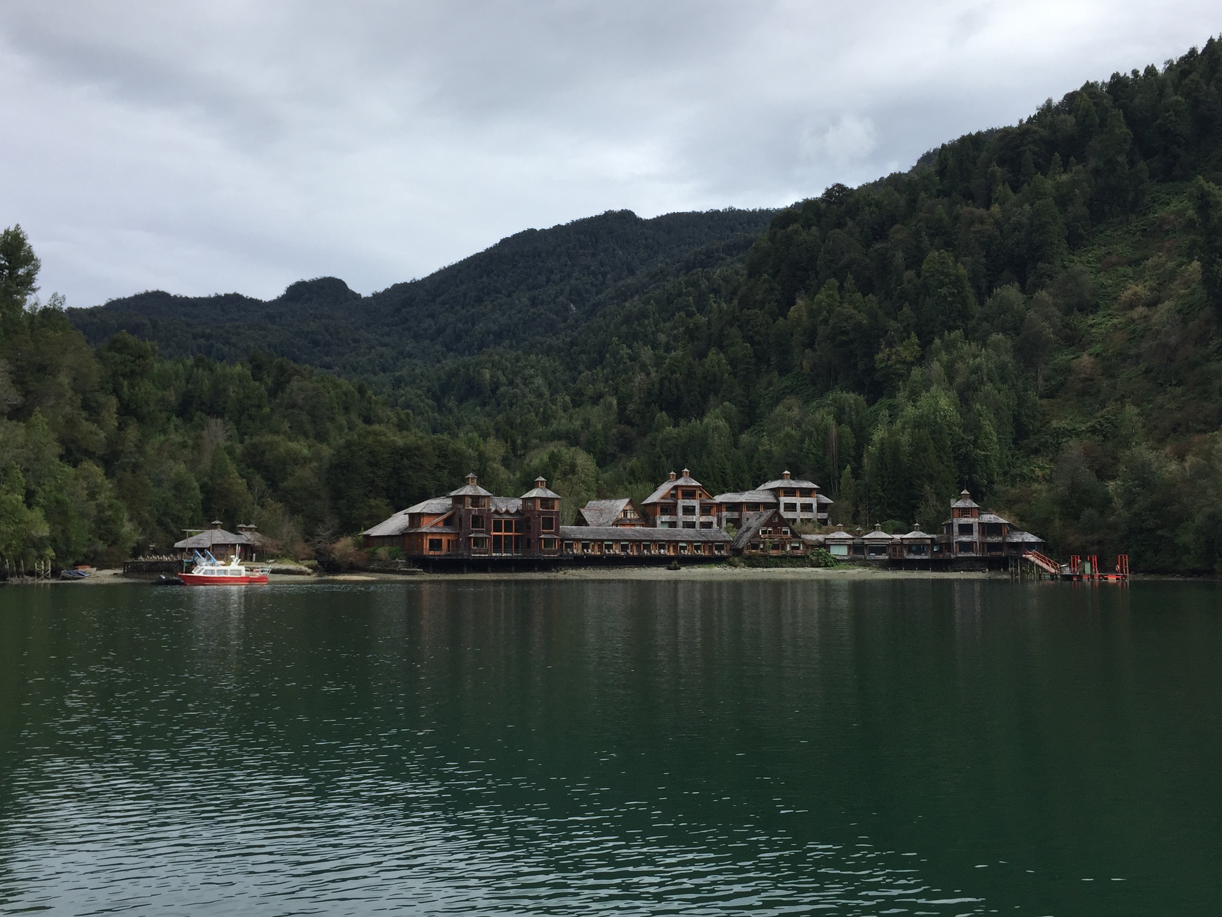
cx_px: 639
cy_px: 473
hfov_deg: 52.6
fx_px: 1236
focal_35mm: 35
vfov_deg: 40.7
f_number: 2.2
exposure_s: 1/1721
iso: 32
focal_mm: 4.15
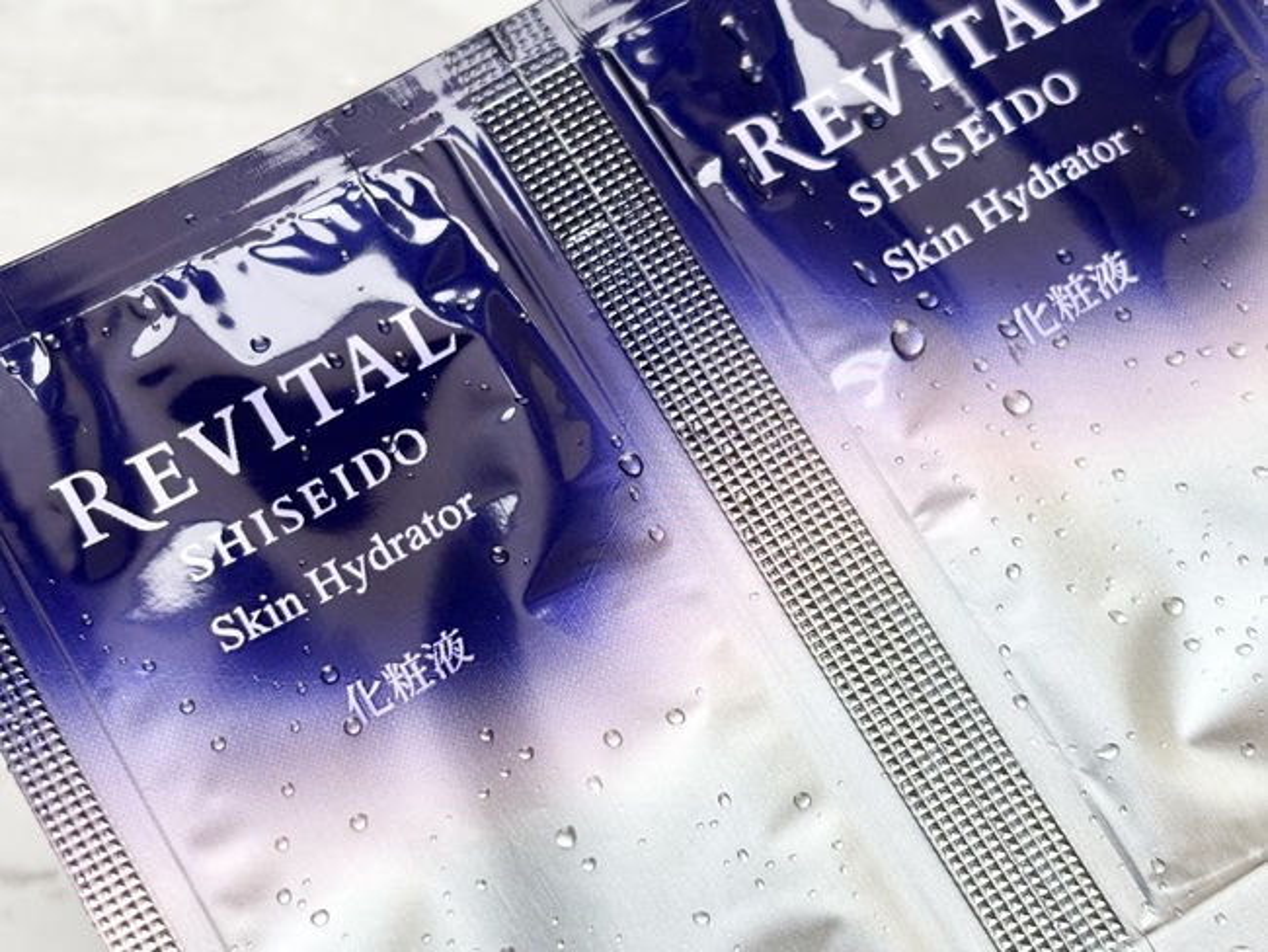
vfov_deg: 28.1
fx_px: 1905
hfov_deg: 36.8
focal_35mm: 52
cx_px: 634
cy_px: 476
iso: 50
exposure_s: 1/66
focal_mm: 5.96
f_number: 1.6
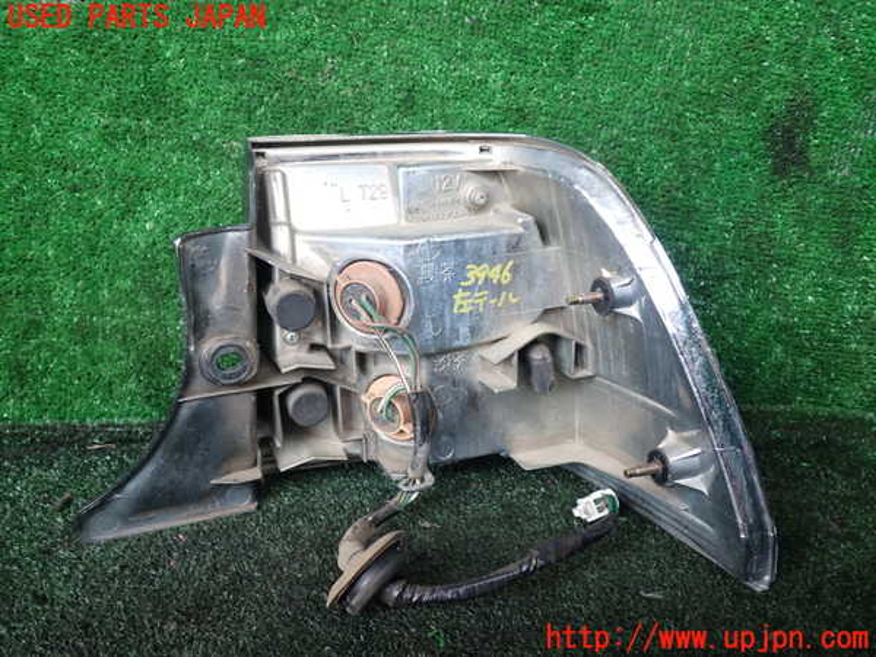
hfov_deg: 60.0
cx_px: 438
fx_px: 759
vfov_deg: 46.8
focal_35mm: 30
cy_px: 328
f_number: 2.3
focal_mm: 5.4
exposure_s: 1/40
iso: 200
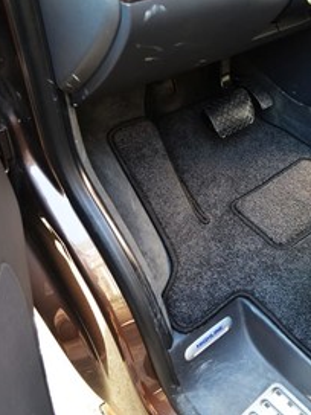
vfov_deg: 46.8
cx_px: 242
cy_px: 206
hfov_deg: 35.0
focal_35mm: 40
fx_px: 479
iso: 720
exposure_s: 1/60
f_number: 4
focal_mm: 18
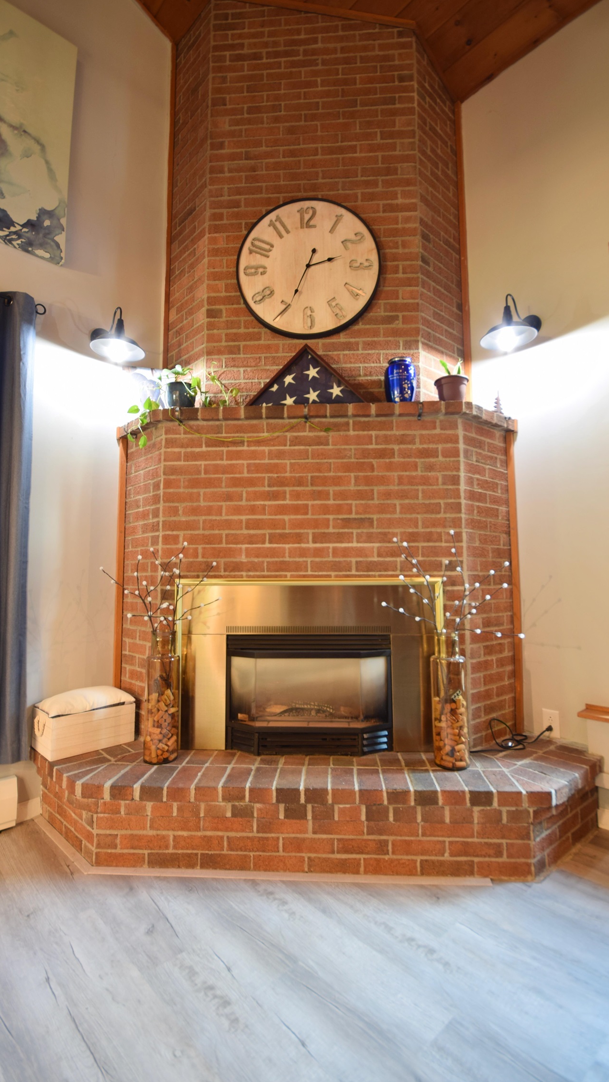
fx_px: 459
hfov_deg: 67.1
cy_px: 532
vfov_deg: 99.4
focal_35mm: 16
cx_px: 311
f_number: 6.3
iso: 200
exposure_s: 1/1.6
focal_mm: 10
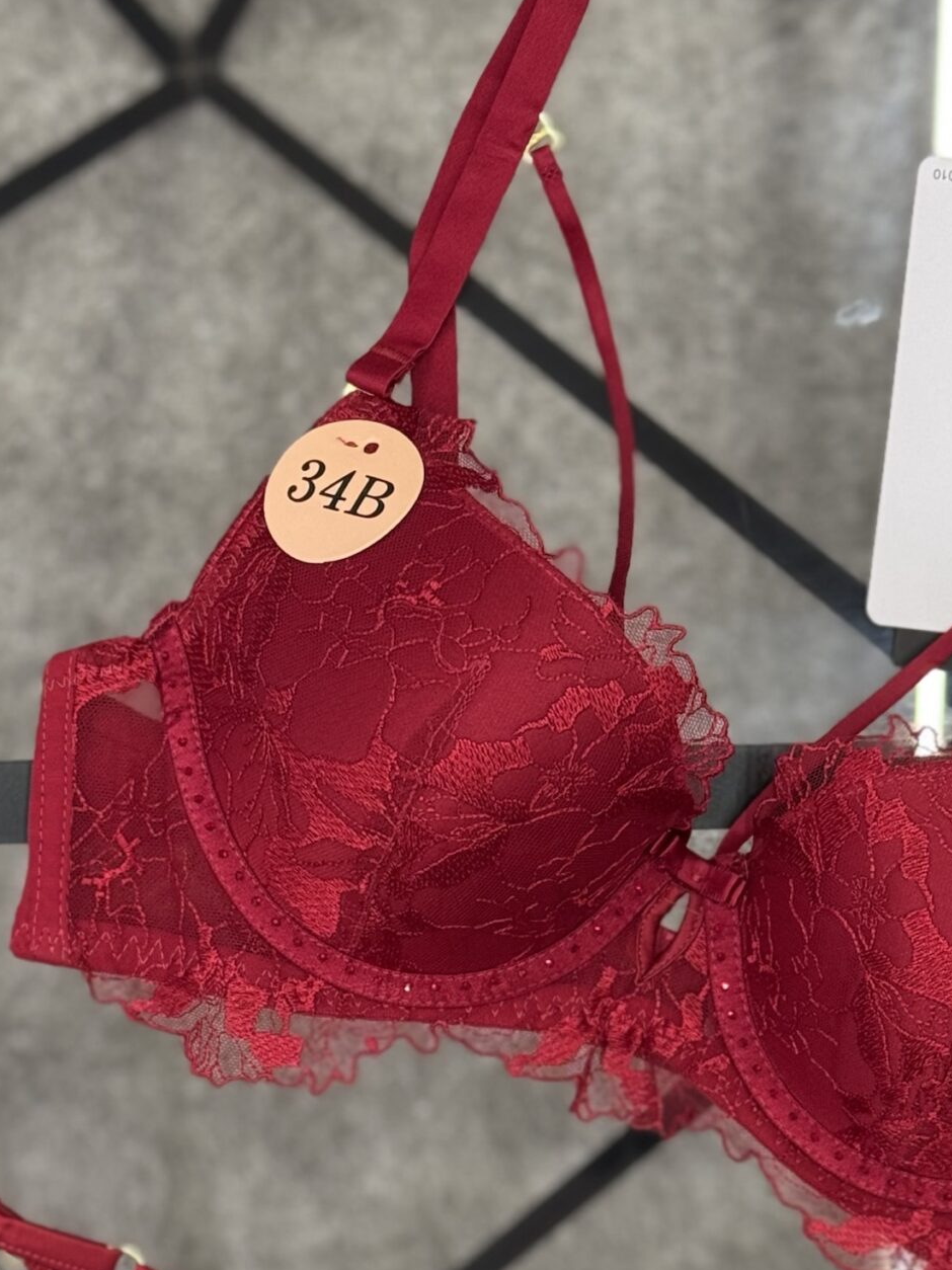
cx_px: 577
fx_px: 3595
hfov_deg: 15.1
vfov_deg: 19.8
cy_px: 1065
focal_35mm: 98
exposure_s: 1/50
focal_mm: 6.76
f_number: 1.78
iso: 200
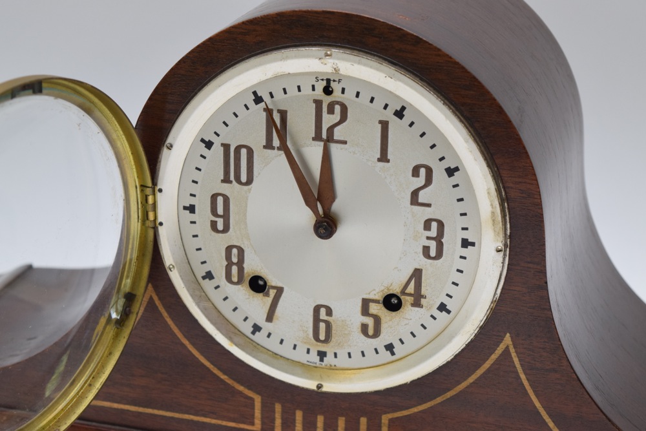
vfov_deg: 16.6
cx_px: 323
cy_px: 216
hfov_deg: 24.6
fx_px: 1481
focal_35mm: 82
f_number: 5.6
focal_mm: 55
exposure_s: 1/100
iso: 800
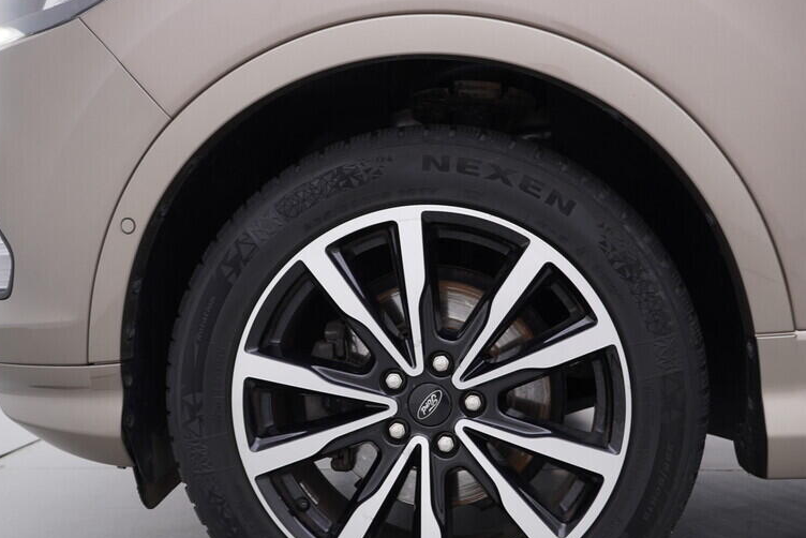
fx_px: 1097
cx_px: 448
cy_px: 335
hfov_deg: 40.3
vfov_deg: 27.5
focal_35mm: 49
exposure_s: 1/60
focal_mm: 24
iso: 125
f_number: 4
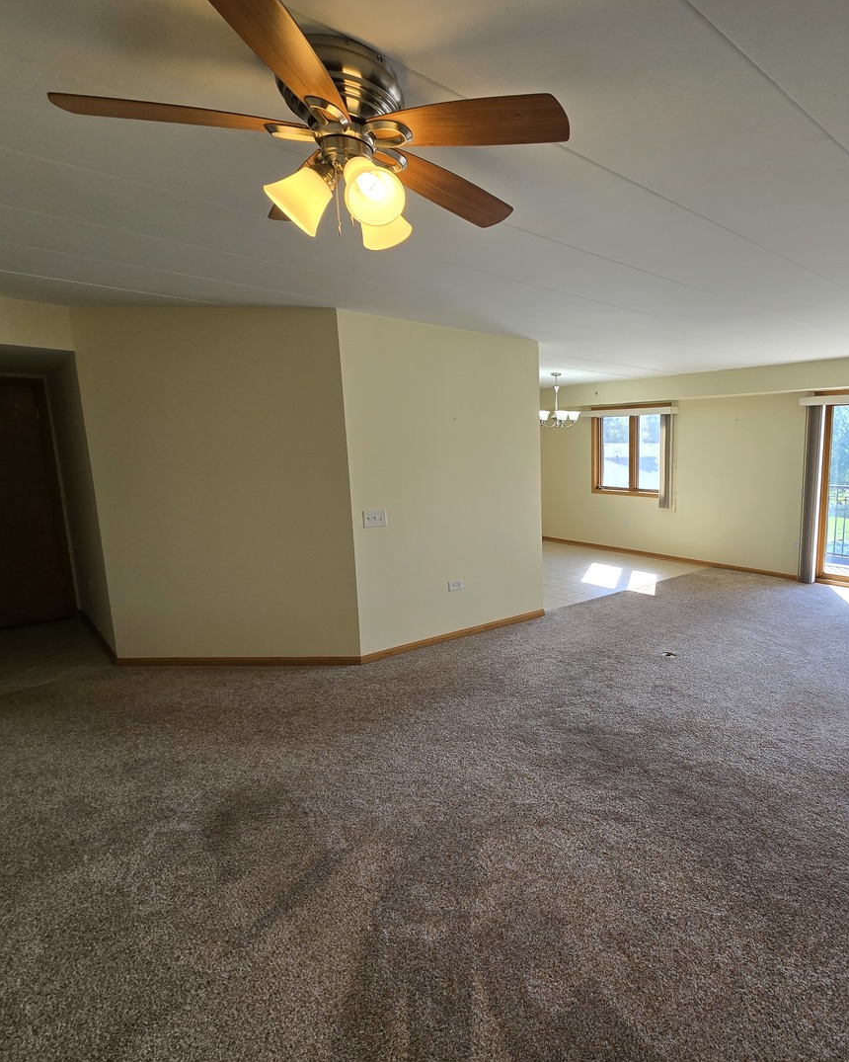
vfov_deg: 89.6
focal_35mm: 17
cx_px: 615
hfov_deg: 72.7
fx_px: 534
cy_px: 532
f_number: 2.2
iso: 50
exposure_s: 1/139
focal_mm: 2.2
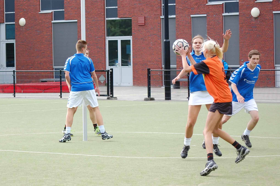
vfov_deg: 13.0
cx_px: 140
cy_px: 93
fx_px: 816
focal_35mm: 105
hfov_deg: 19.5
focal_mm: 70
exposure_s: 1/500
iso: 400
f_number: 5.6
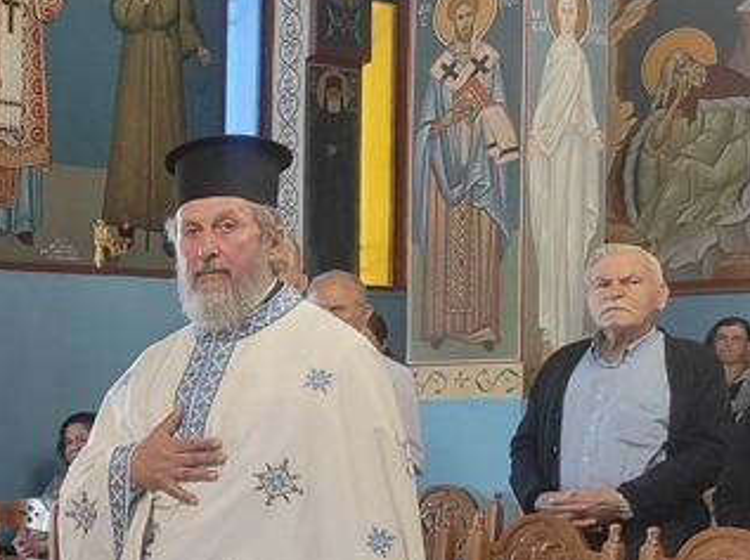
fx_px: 1450
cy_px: 458
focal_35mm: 67
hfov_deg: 25.3
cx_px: -211
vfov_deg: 21.6
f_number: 1.89
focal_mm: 5.43
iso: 143
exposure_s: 1/50
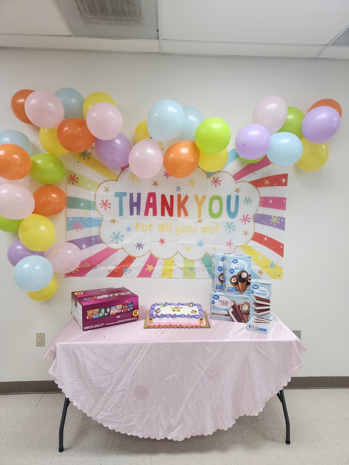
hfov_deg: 58.9
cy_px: 232
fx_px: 309
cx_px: 174
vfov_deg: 73.9
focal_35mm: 23
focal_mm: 6.4
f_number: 1.8
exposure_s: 1/120
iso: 160
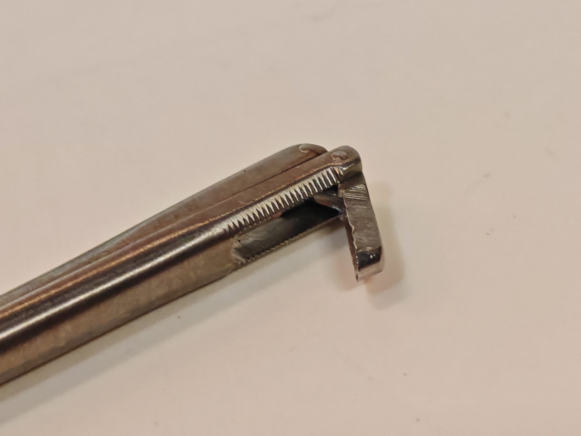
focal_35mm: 120
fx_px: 2014
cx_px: 290
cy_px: 218
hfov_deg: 16.4
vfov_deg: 12.3
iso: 250
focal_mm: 6.83
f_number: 2
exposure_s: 1/100
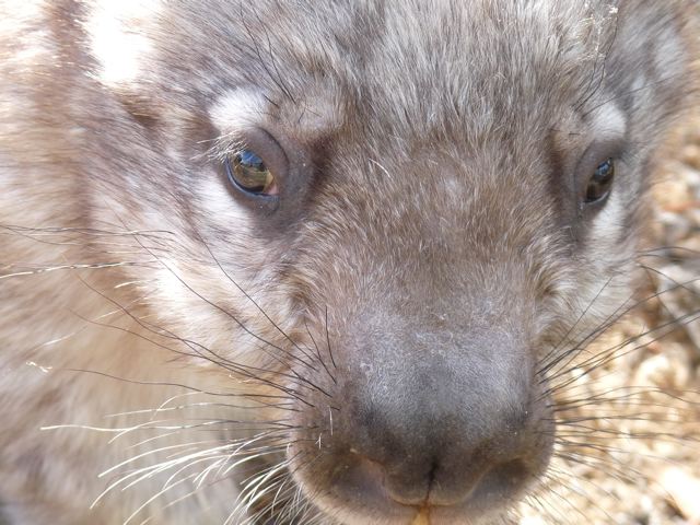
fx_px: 7199
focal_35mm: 356
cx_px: 350
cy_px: 262
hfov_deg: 5.6
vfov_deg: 4.2
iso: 100
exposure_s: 1/80
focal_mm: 44.7
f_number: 3.7
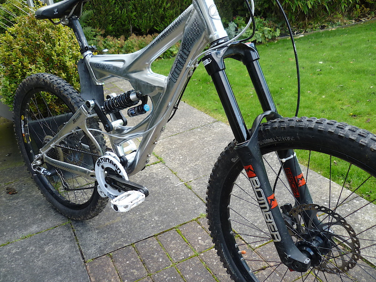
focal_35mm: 31
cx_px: 188
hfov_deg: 58.4
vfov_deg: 45.4
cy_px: 141
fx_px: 337
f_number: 2.8
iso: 80
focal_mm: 5.5
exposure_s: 1/60
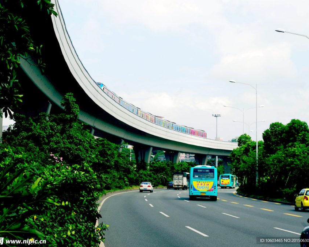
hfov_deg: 20.6
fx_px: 851
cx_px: 156
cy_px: 124
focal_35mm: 93
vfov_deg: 16.5
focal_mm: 55
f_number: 11
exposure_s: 1/160
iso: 200
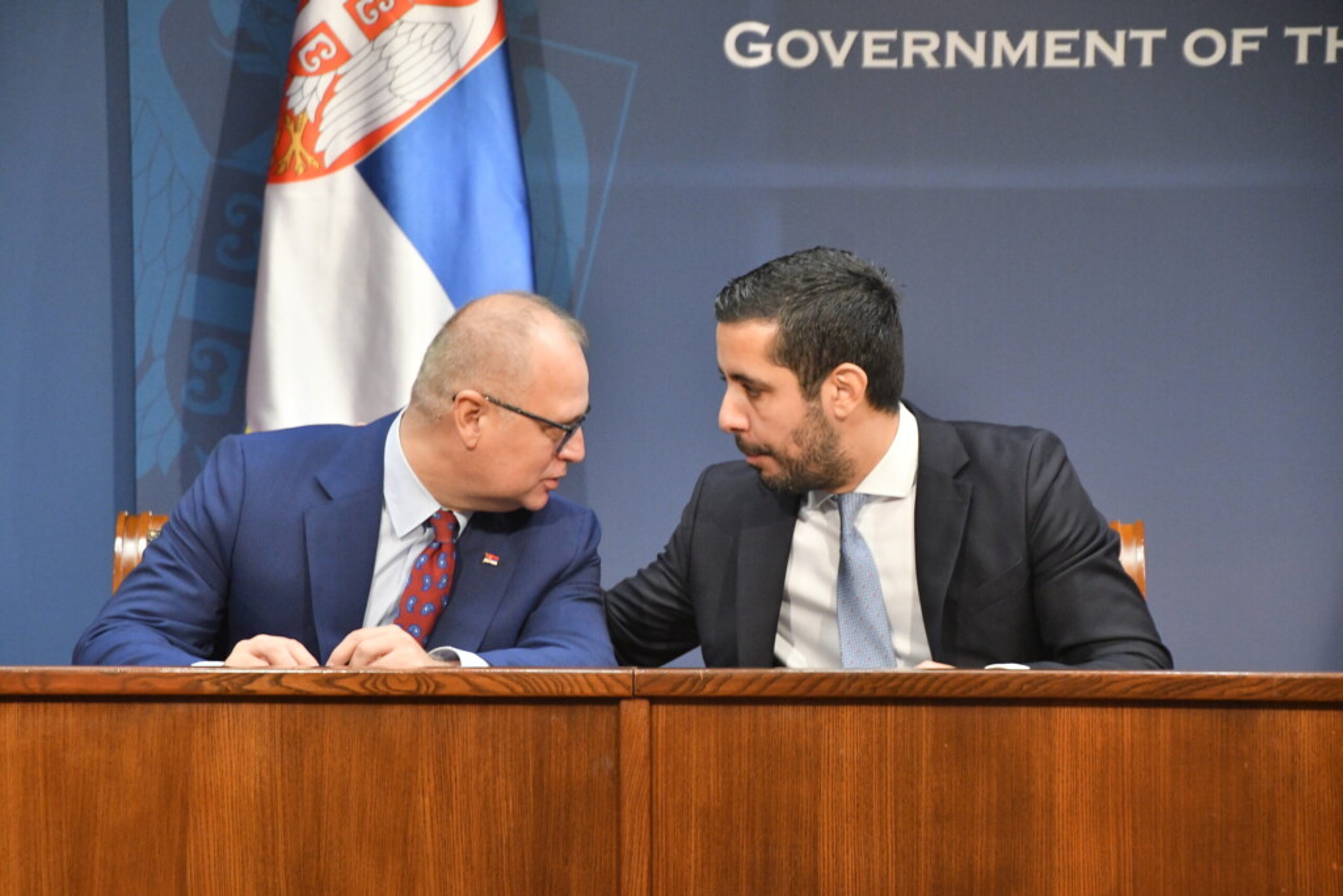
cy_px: 448
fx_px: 5596
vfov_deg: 9.2
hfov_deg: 13.7
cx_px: 672
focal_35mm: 150
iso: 2200
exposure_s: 1/125
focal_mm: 100
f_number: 5.6
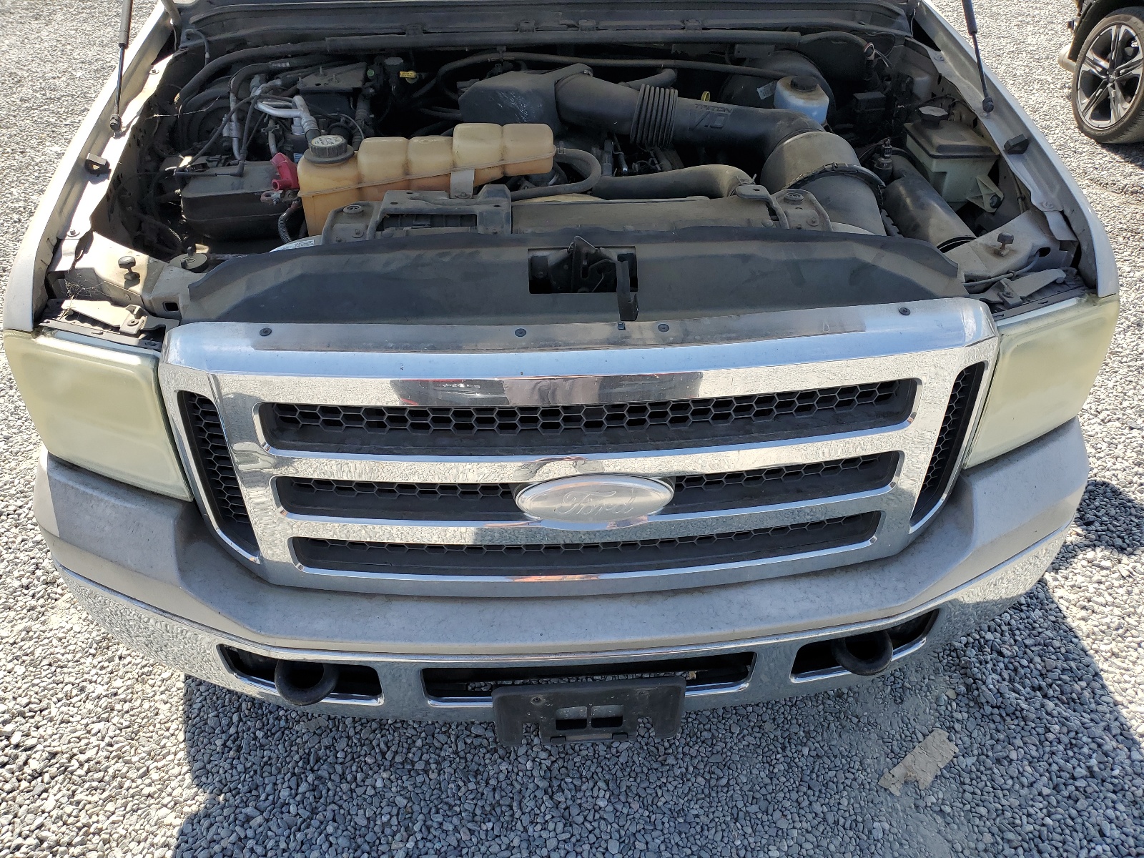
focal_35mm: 26
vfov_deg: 53.1
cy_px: 429
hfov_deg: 67.3
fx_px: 859
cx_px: 572
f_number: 1.5
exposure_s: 1/1667
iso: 50
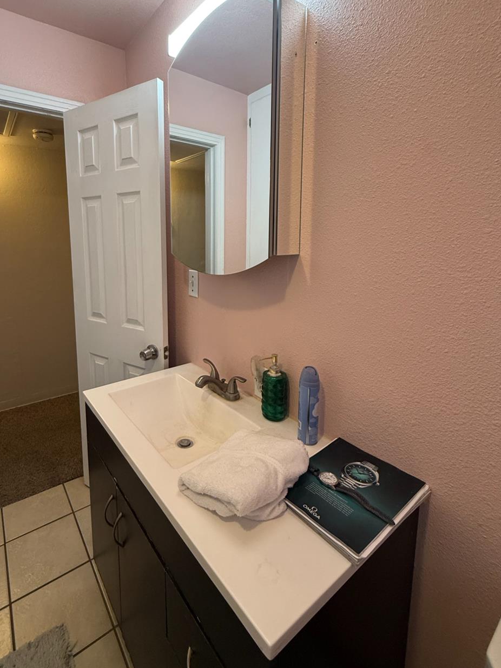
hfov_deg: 73.9
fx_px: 328
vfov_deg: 90.4
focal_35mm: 17
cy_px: 285
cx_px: 200
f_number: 2.2
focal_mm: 2.22
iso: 200
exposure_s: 1/60
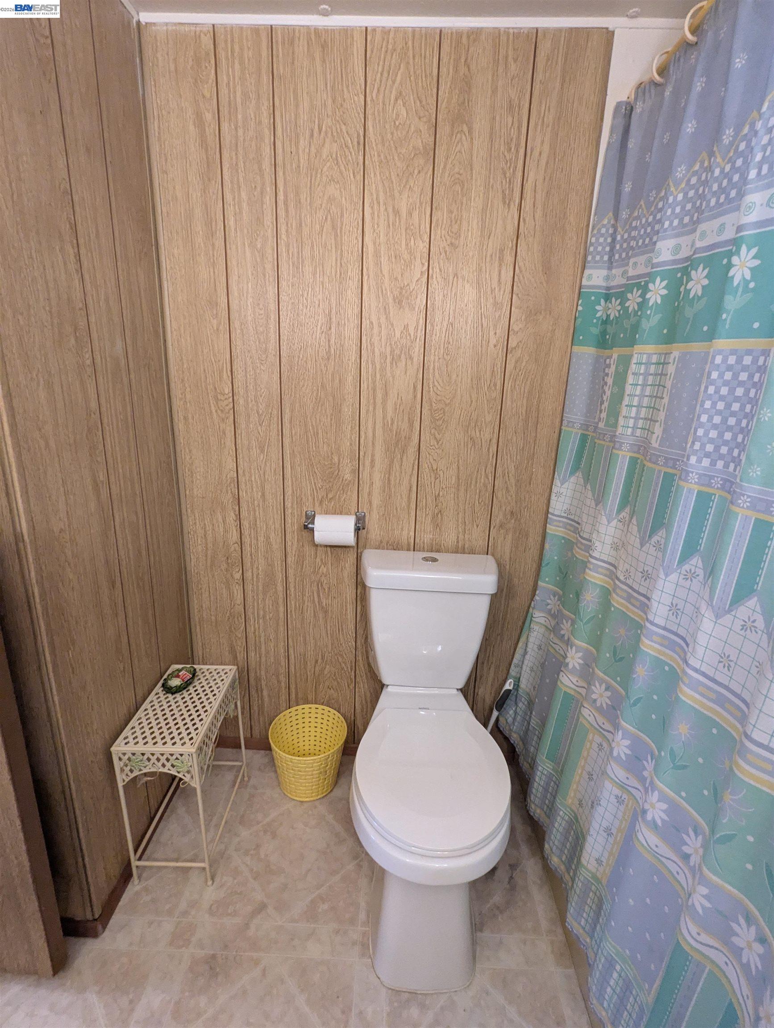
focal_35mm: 16
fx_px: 476
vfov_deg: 94.4
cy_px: 514
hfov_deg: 78.2
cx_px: 387
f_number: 2.2
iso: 548
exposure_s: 1/60
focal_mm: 2.35
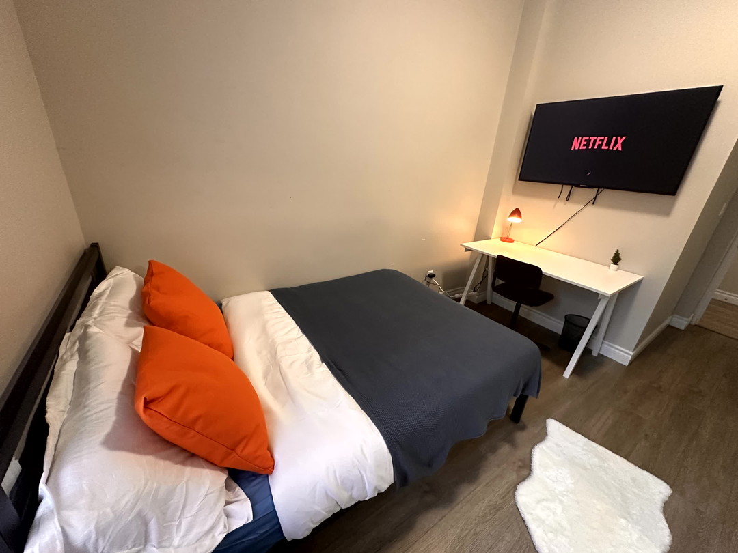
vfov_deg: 85.7
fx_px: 298
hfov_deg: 102.1
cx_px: 369
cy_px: 276
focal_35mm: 14
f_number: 2.2
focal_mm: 2.22
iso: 500
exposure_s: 1/60
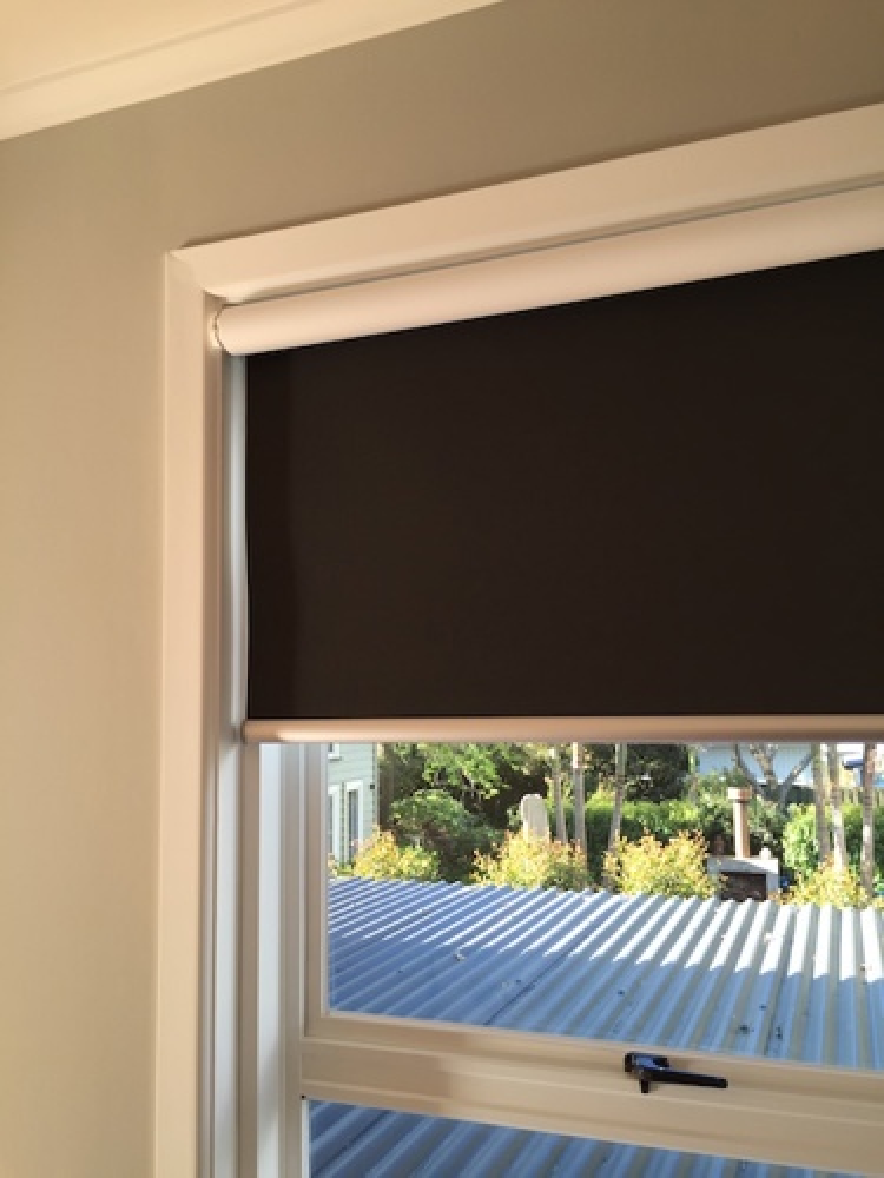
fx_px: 987
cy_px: 589
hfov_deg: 48.2
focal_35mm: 29
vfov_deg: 61.7
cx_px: 442
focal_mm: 4.15
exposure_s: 1/120
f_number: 2.2
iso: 40
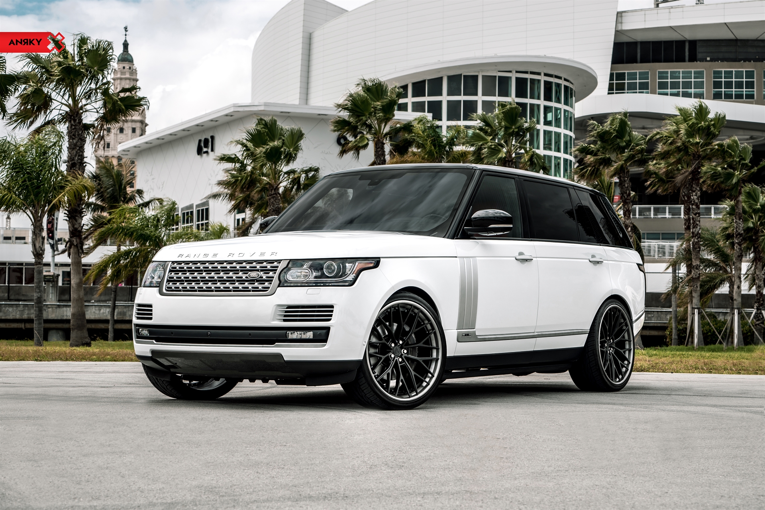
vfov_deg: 19.5
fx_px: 1487
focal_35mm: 70
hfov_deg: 28.8
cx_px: 382
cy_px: 255
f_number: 7.1
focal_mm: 70
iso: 100
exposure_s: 1/160
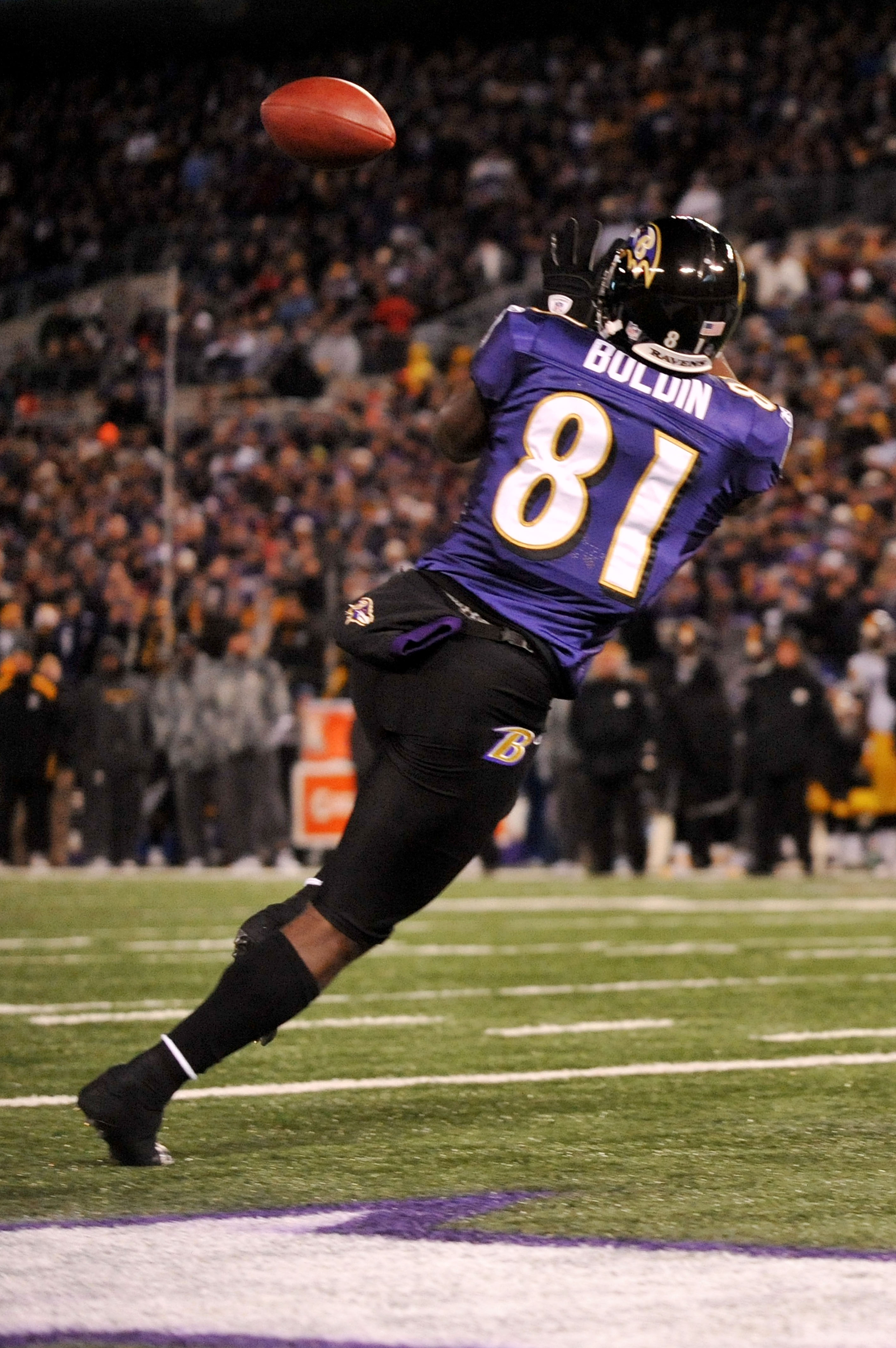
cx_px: 448
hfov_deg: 12.2
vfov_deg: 18.3
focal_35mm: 112
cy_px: 674
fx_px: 4186
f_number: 4
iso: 3200
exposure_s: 1/1250
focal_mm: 112
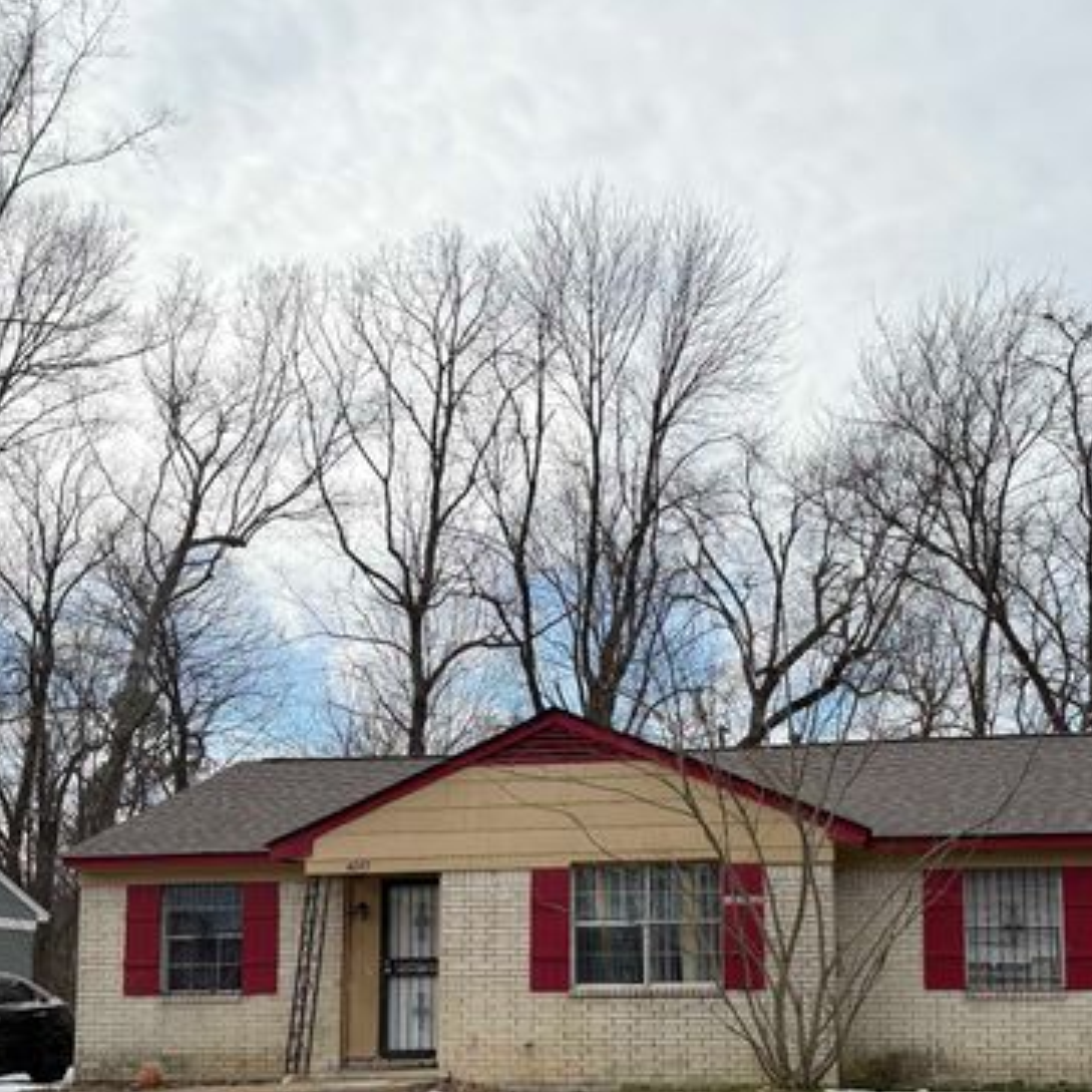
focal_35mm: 39
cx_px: 641
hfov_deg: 42.7
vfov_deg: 41.3
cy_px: 847
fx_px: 1392
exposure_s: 1/2801
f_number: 1.78
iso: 100
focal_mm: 6.76
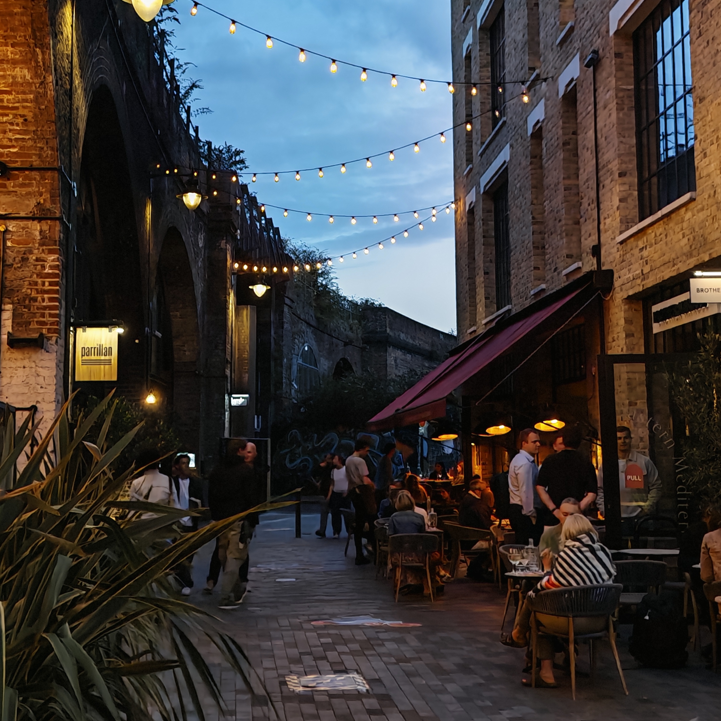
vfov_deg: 30.9
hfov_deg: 31.1
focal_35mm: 55
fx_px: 1296
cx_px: 365
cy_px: 254
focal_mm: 5.4
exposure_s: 1/1000
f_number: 1.6
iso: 2500
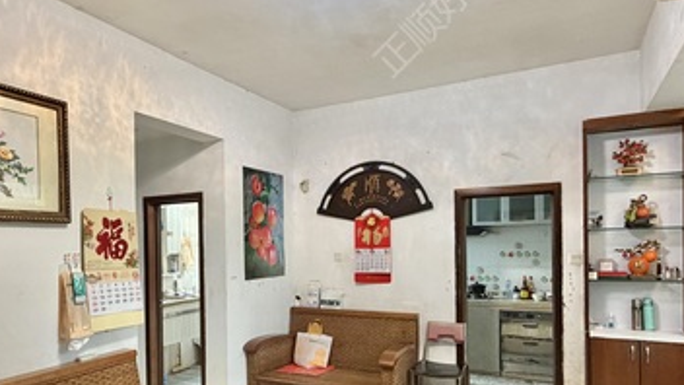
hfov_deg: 71.7
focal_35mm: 26
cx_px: 307
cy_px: 251
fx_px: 472
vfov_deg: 43.9
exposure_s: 1/50
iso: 320
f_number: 2.2
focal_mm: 2.22
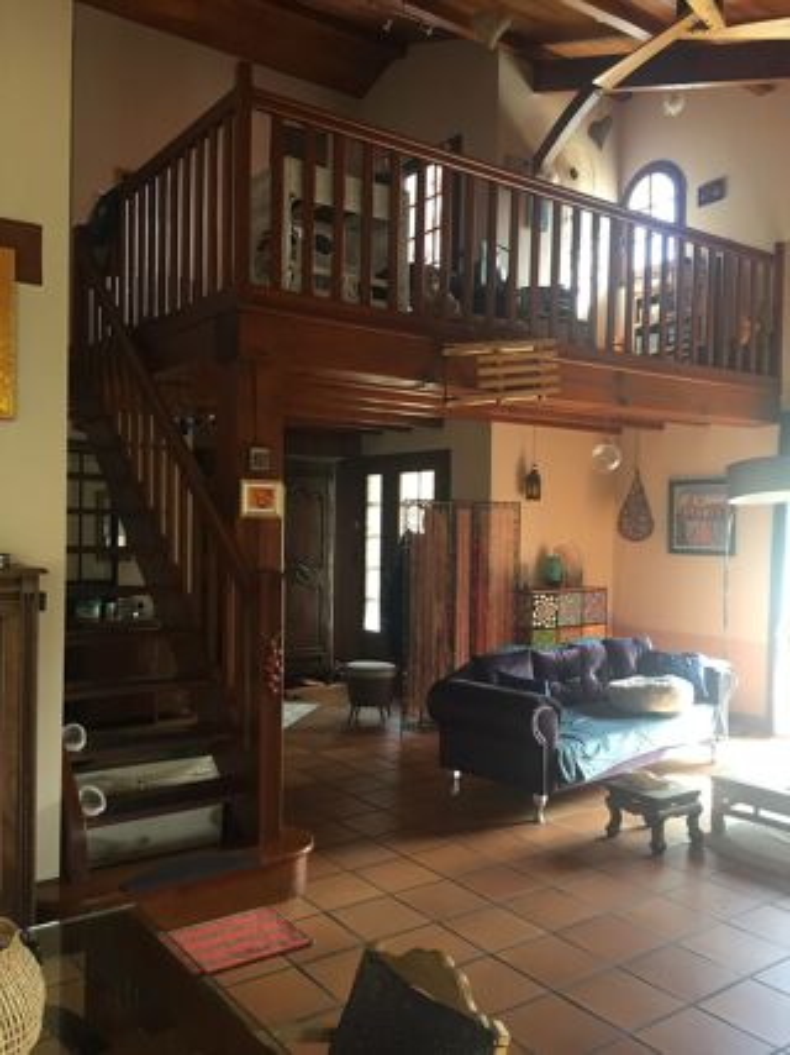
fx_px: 883
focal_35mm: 29
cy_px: 528
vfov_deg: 61.7
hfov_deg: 48.2
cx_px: 395
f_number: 2.2
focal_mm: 4.15
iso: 40
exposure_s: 1/33
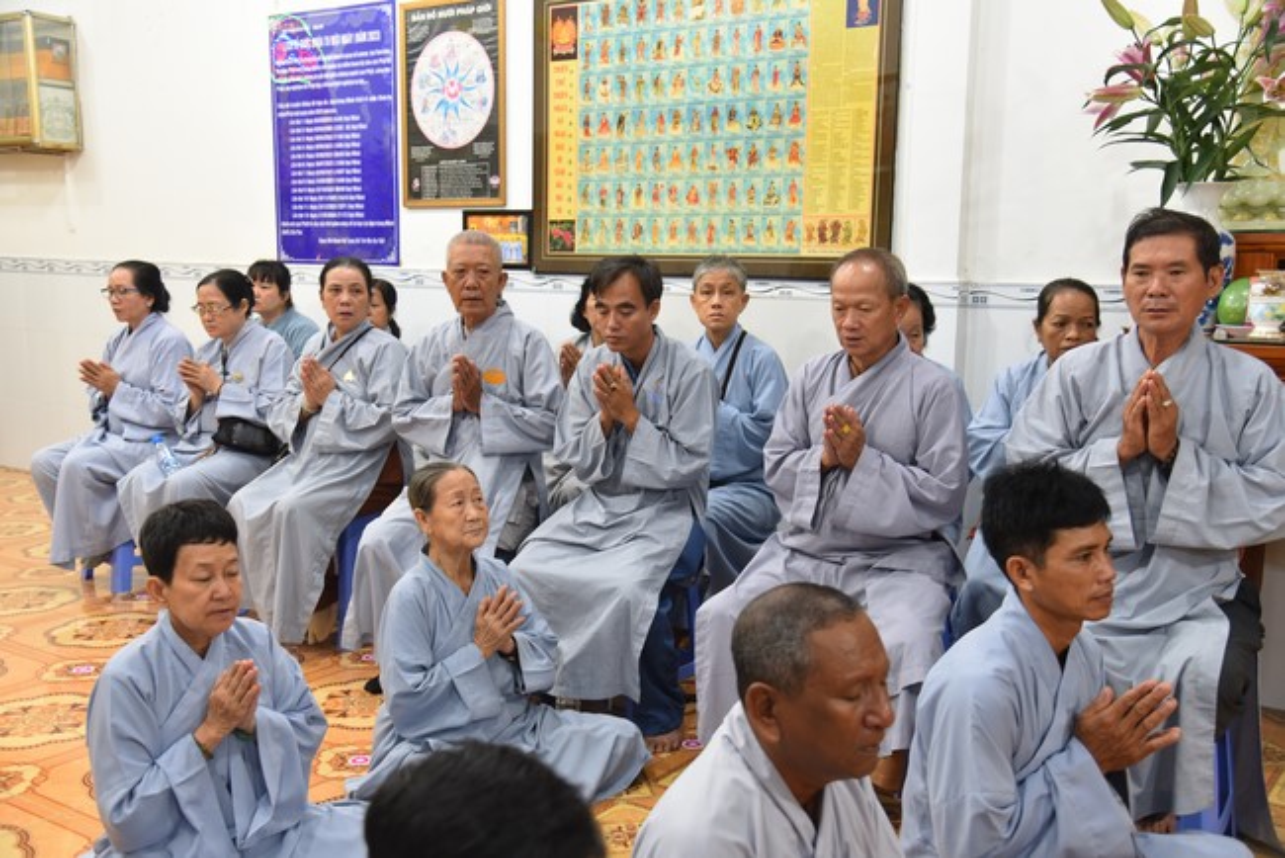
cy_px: 429
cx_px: 642
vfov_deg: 35.1
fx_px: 1357
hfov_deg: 50.7
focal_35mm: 38
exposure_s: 1/60
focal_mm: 38
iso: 1000
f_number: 4
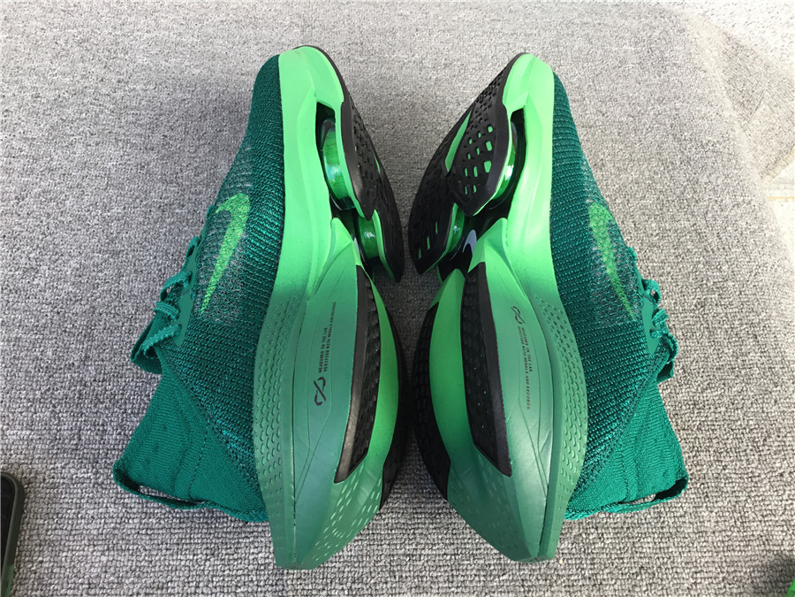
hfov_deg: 58.4
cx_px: 398
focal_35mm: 31
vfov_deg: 45.4
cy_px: 298
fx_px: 712
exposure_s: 1/100
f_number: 2.4
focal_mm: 3.3
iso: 32
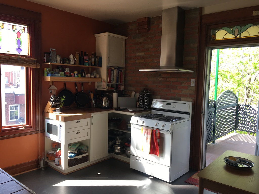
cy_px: 97
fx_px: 217
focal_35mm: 29
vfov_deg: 48.2
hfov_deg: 61.7
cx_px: 130
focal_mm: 4.15
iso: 25
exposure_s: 1/60
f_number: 2.2
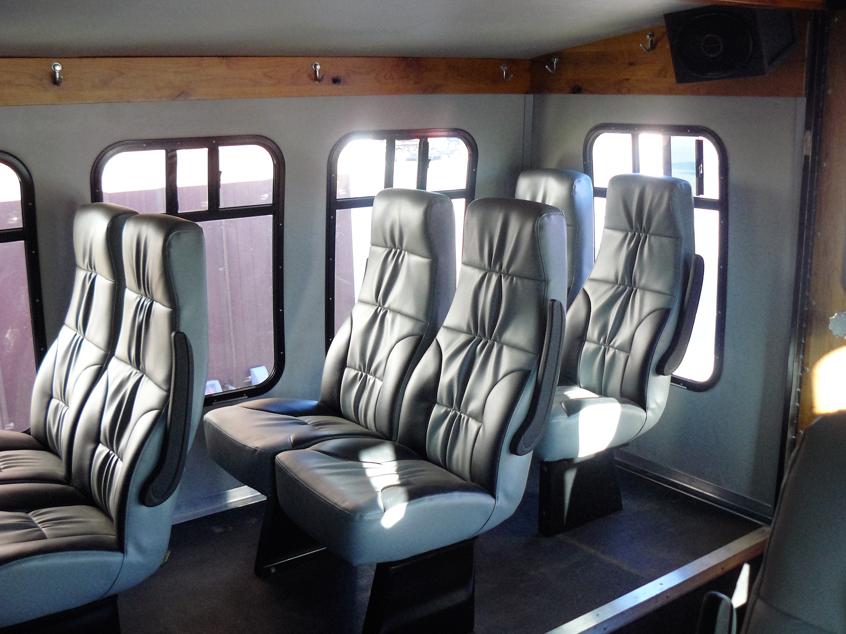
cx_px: 423
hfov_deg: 51.3
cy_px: 317
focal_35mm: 36
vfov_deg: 39.7
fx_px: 880
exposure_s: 1/20
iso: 200
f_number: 2.8
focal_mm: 6
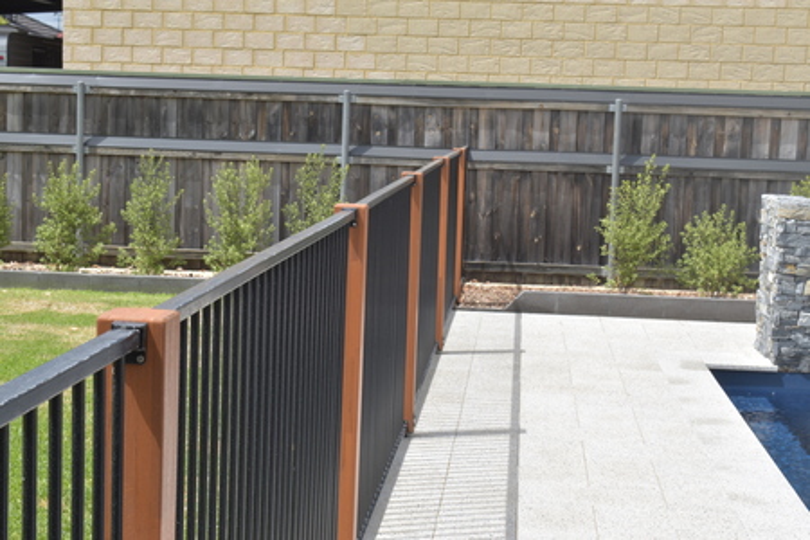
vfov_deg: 20.2
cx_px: 405
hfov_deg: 29.9
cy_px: 270
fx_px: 1519
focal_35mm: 68
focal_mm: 45
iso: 100
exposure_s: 1/100
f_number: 16
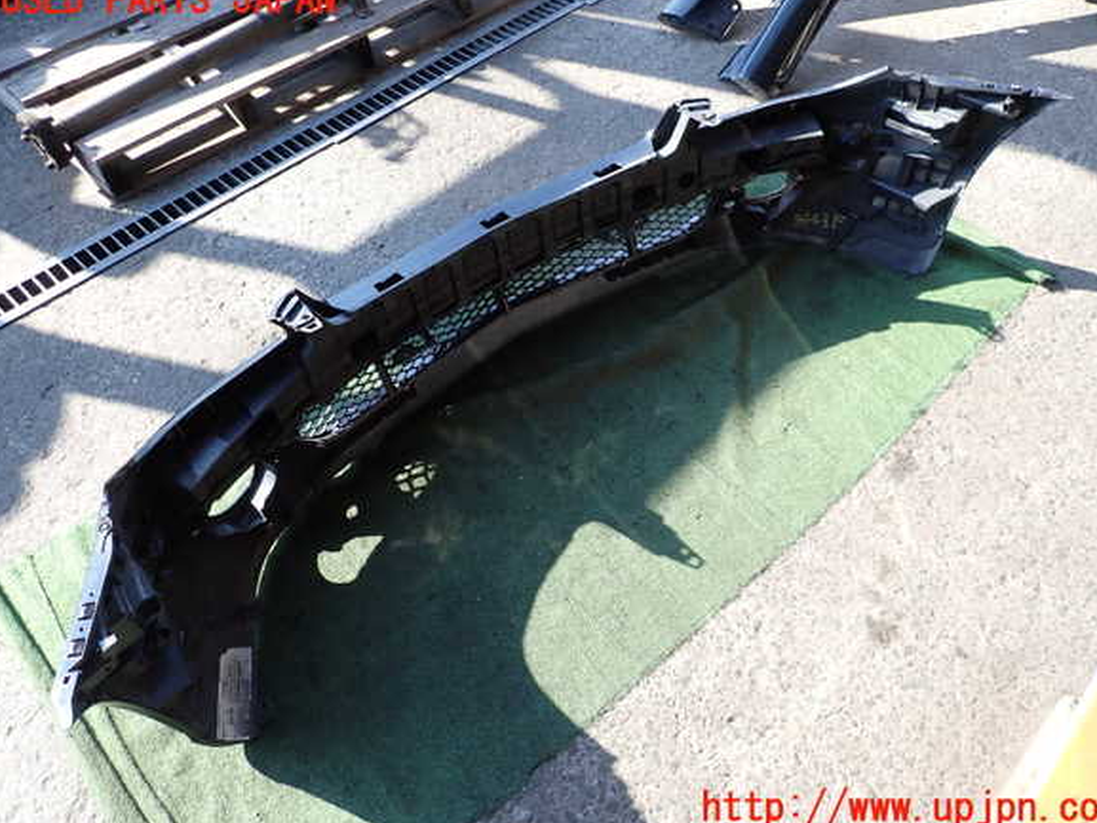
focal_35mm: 26
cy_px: 405
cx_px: 561
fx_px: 824
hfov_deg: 67.3
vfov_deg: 53.1
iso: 100
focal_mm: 4.5
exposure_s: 1/200
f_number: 2.8
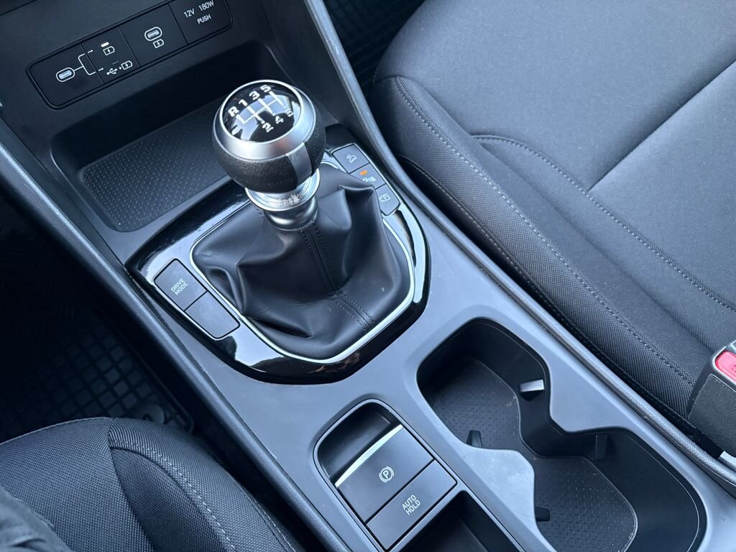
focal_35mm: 26
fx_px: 553
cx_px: 368
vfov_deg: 53.1
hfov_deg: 67.3
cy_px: 276
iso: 500
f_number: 1.6
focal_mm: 5.96
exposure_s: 1/49
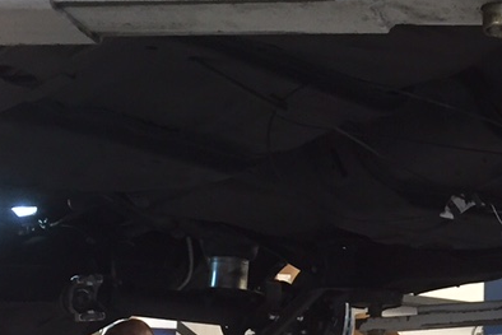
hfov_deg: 20.1
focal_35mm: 98
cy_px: 175
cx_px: 521
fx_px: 1367
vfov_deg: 14.0
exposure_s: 1/30
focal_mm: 4.15
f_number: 2.2
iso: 125
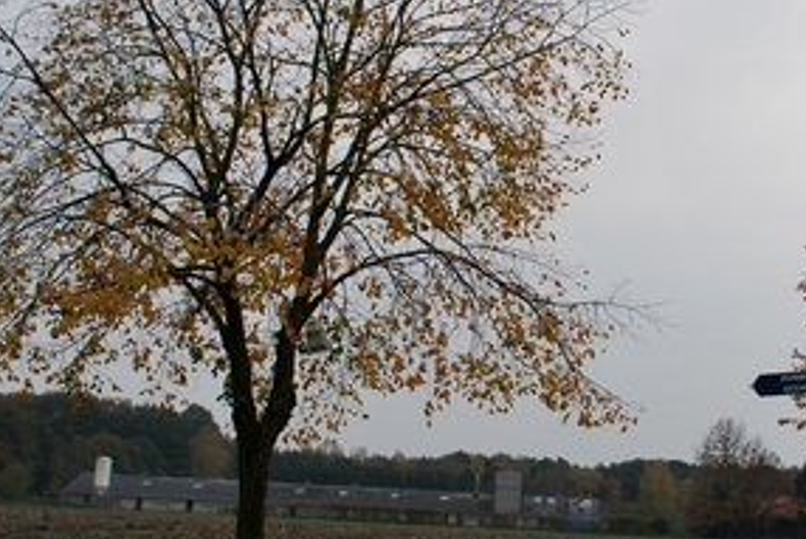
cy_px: 289
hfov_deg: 30.9
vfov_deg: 21.6
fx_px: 1411
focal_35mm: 63
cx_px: 674
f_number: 5.6
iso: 110
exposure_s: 1/125
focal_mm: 20
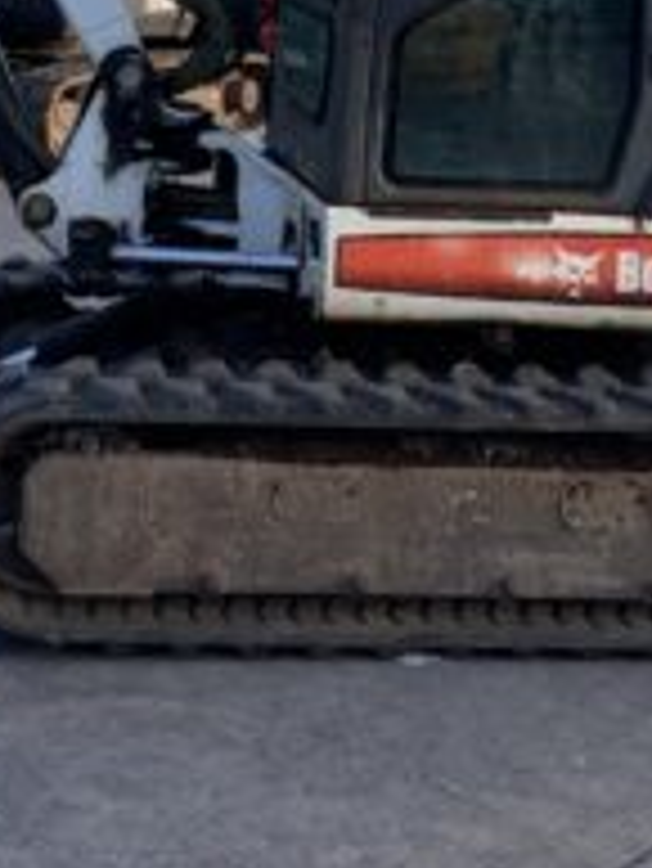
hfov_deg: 15.3
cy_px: -18
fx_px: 2408
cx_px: 153
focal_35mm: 96
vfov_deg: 19.8
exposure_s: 1/461
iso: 16
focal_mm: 3
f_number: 1.8
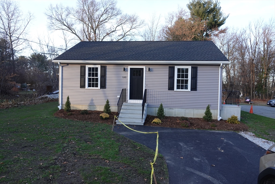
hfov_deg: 71.5
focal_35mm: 25
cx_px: 138
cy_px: 92
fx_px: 191
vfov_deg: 51.3
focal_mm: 9.02
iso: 100
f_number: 2.5
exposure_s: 1/160
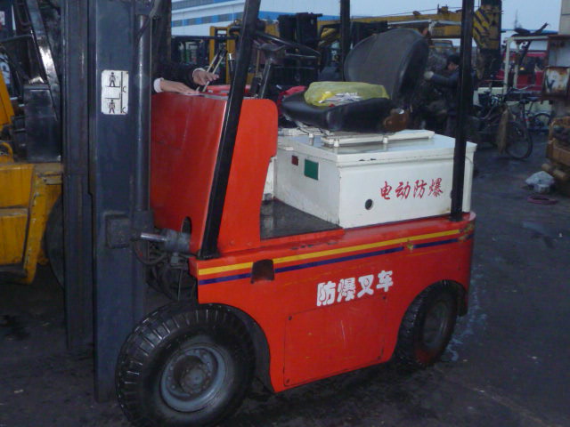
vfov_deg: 37.7
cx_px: 285
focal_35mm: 38
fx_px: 626
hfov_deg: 49.0
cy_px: 214
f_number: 3.3
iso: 500
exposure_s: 1/30
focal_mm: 4.7
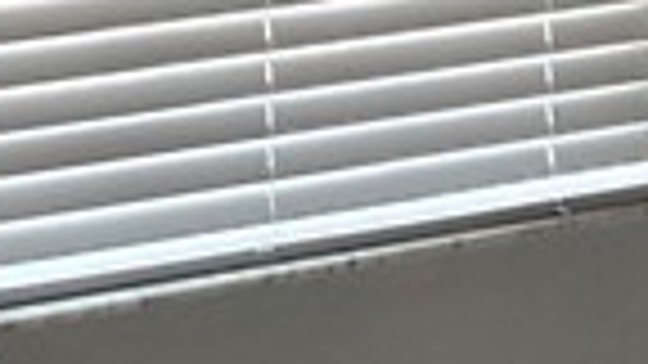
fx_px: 3058
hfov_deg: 12.0
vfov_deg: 6.6
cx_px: 585
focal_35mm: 178
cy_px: -324
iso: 640
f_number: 1.7
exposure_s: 1/120
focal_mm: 6.3
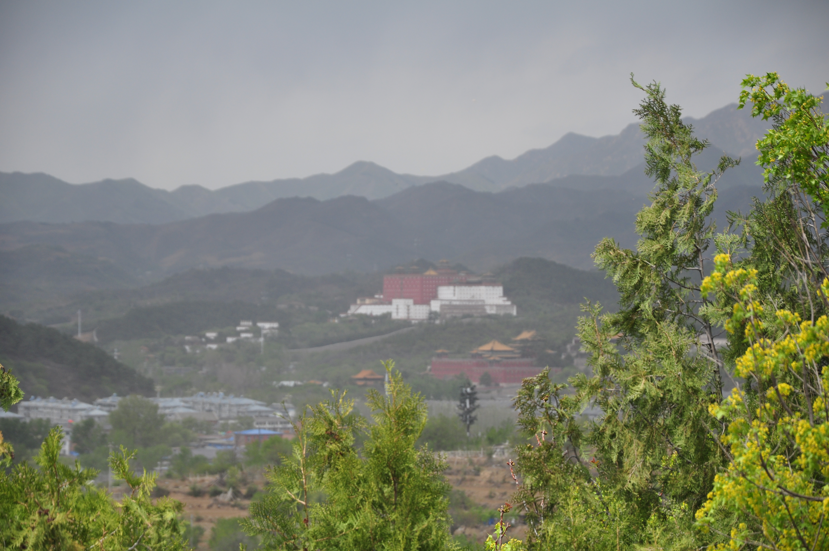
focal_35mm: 158
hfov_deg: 13.1
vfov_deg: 8.7
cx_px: 414
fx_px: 3622
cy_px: 276
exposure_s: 1/500
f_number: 5.6
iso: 200
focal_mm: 105
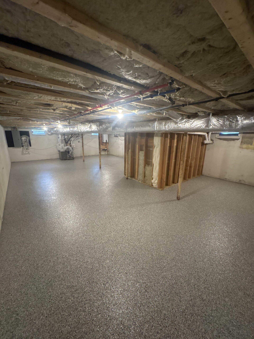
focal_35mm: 14
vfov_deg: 102.1
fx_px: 137
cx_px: 127
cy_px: 170
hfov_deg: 85.7
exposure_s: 1/60
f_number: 2.2
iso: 800
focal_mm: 2.22
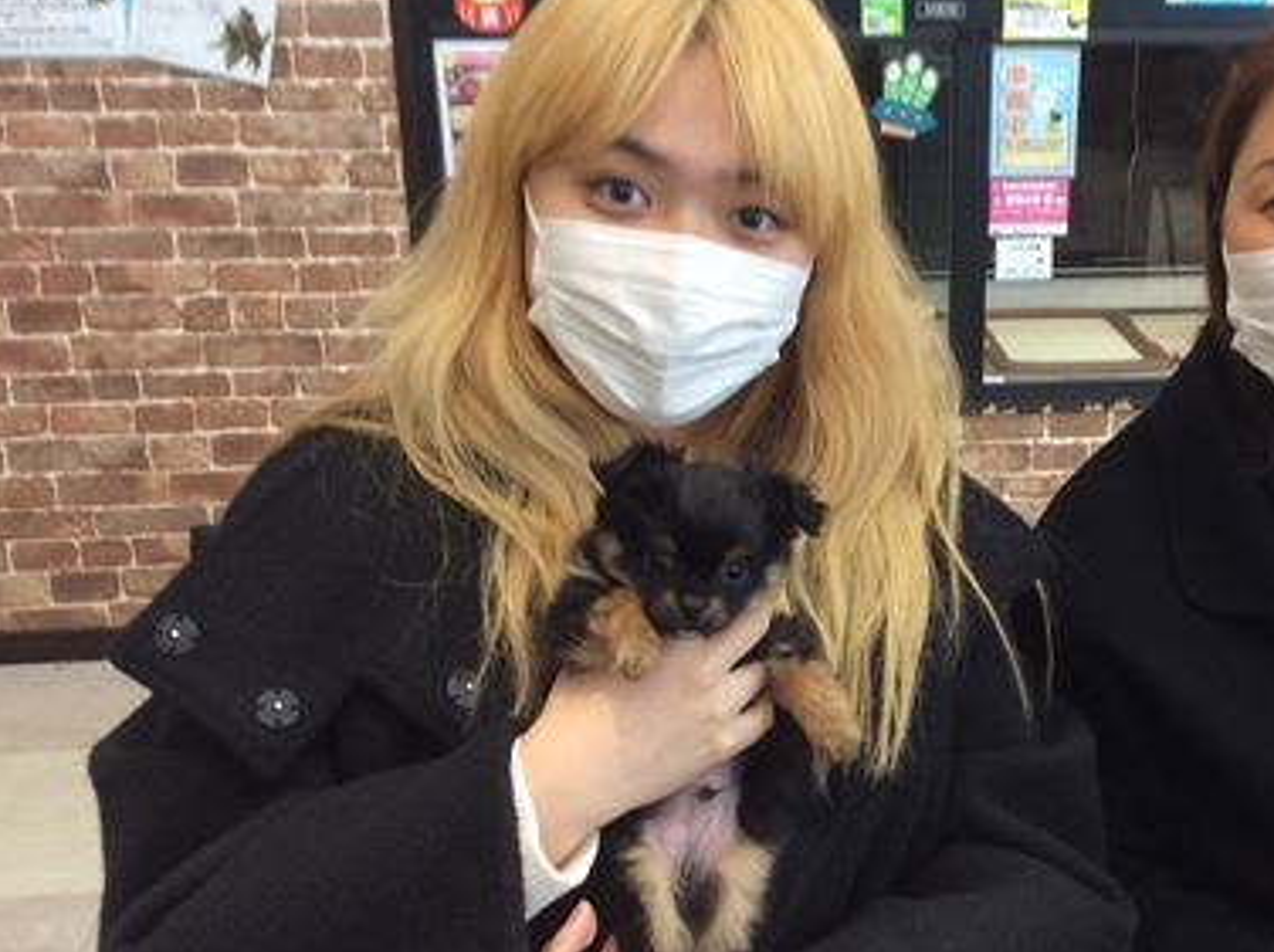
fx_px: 1875
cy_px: 525
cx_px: 952
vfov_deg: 28.5
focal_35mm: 51
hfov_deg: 36.7
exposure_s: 1/24
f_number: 2.4
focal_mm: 3.3
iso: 40
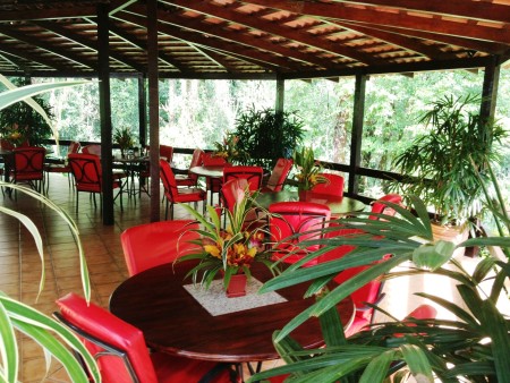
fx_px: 516
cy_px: 192
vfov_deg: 40.7
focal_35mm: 35
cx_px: 255
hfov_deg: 52.6
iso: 64
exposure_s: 1/60
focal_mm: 4.28
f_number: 2.4
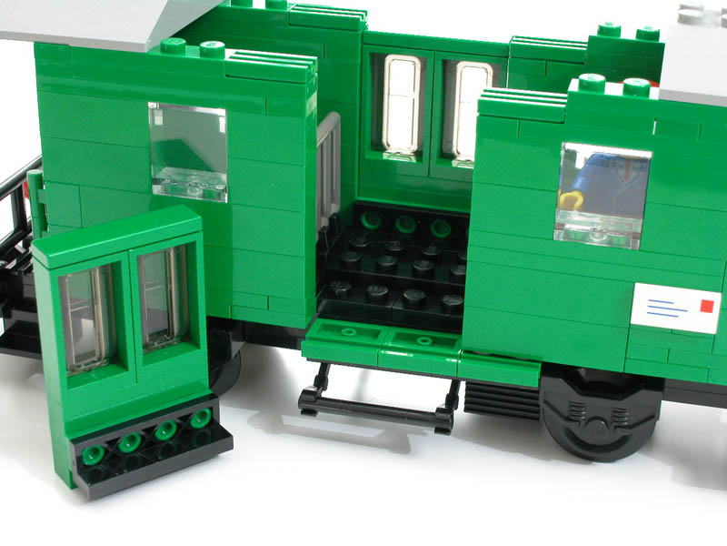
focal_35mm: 64
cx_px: 364
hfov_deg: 30.3
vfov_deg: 22.9
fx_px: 1344
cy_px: 273
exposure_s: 3.24
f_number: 8
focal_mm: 16.2
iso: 100
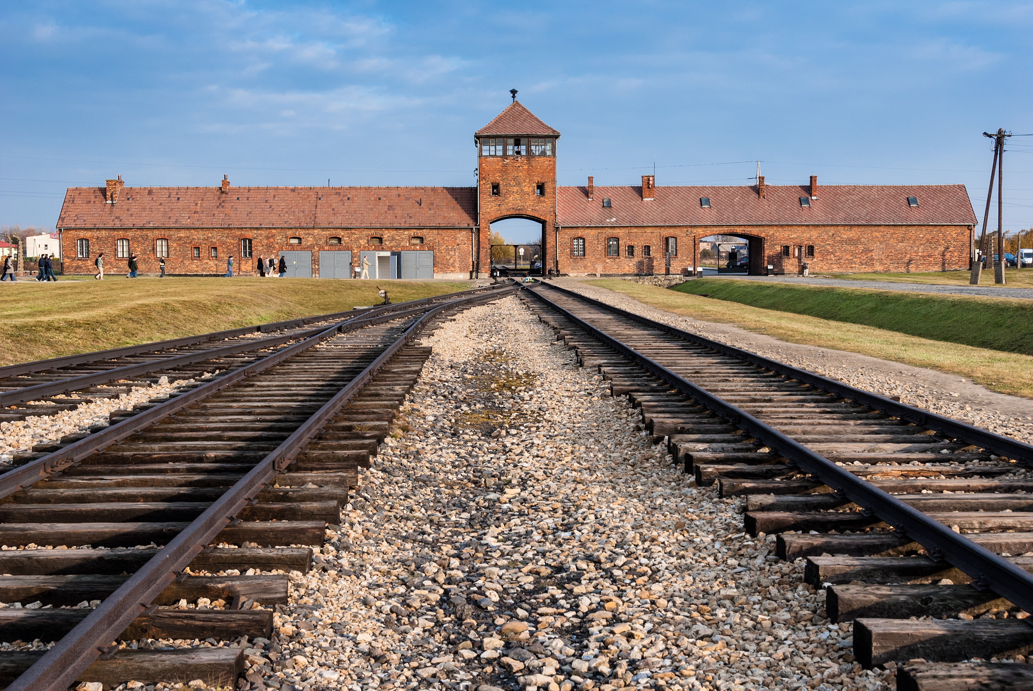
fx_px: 1465
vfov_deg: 26.6
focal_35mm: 51
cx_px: 516
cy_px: 346
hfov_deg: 38.8
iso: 200
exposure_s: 1/60
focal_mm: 34
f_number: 11
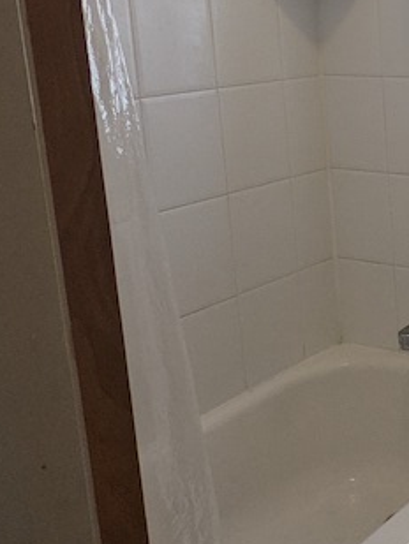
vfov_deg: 35.6
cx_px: 580
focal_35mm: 53
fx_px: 834
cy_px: 158
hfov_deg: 23.2
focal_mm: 2.22
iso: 47
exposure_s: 1/24
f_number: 2.2
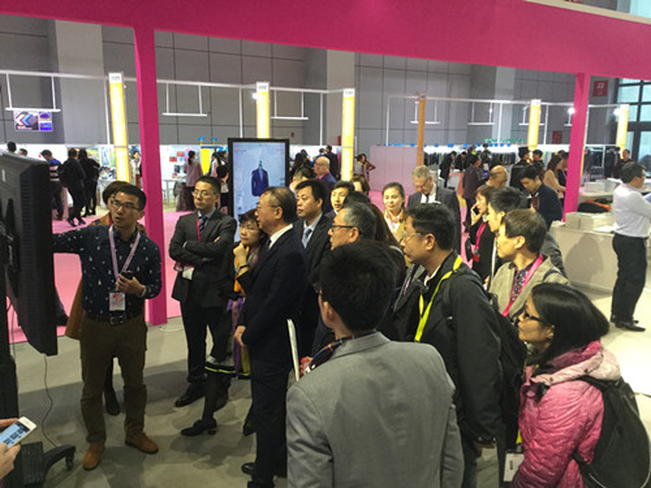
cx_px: 326
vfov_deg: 45.4
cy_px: 244
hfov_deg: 58.4
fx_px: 583
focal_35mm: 31
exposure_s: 1/33
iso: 100
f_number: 2.4
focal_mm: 3.3
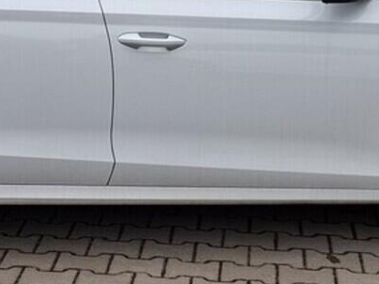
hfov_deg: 23.7
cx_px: 122
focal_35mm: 82
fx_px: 898
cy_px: 83
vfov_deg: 17.9
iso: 50
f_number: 1.8
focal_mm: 5.54
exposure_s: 1/111
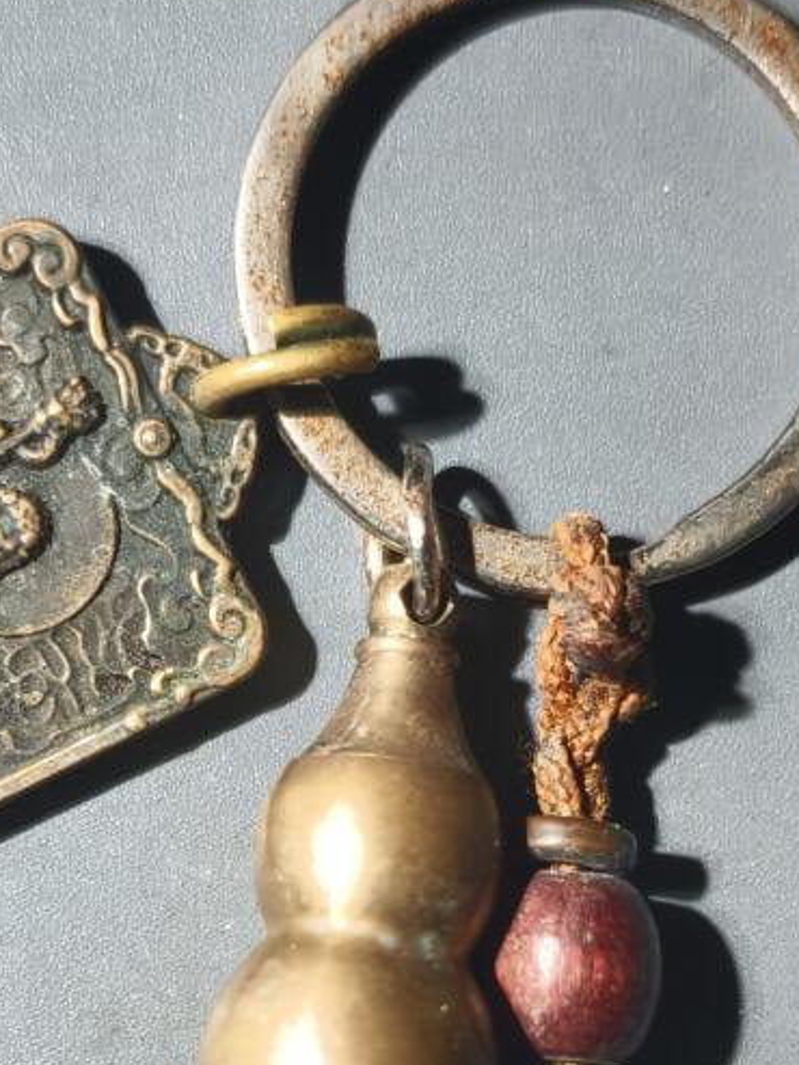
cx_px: 309
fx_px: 2584
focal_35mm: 84
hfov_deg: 17.6
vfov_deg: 22.8
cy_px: 912
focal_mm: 5.6
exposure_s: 1/1353
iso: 1765
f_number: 1.57
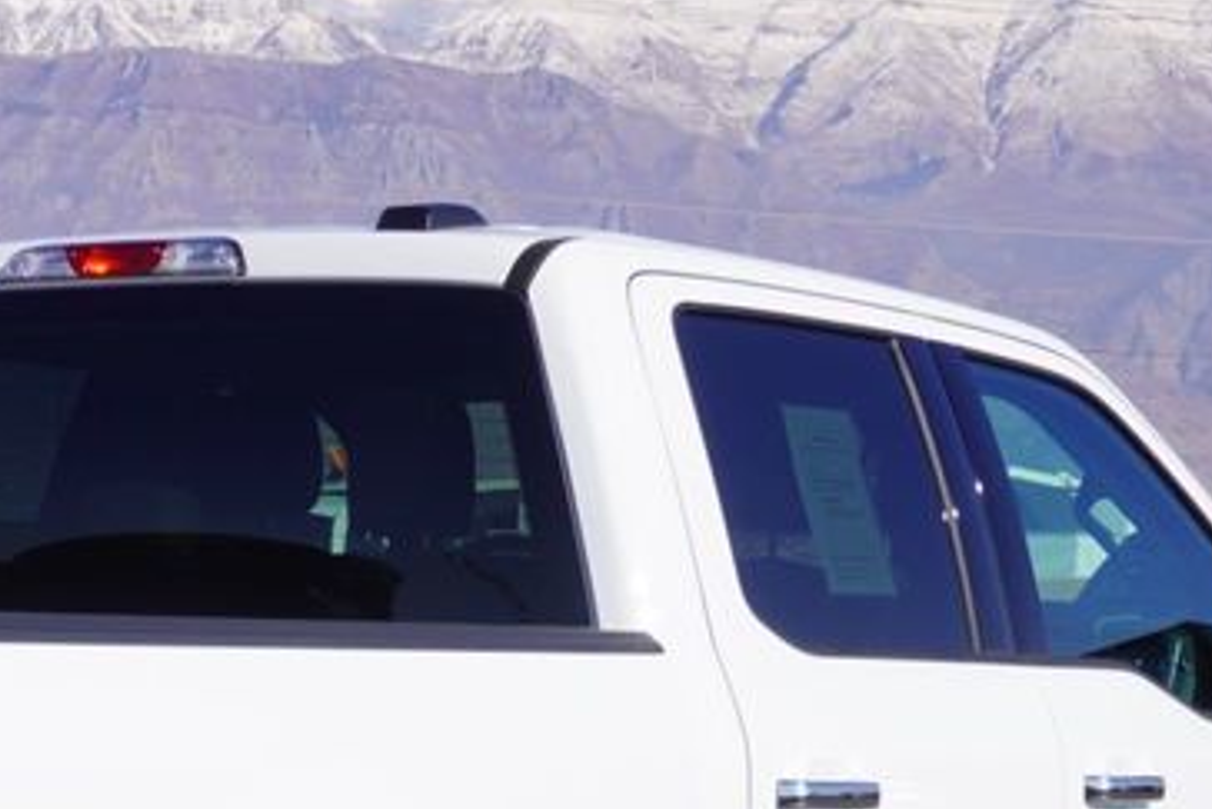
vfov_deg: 10.9
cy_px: 1109
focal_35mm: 122
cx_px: 93
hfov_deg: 16.5
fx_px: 4122
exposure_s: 1/200
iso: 100
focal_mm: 29
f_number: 11
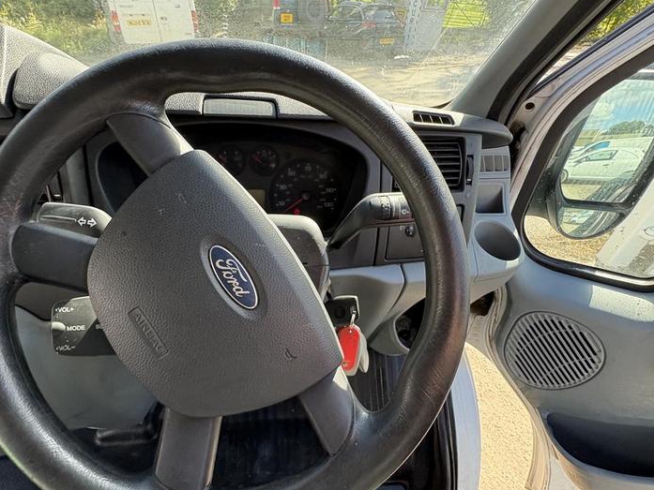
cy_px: 271
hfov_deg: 87.6
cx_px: 301
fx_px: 340
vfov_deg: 71.4
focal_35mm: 18
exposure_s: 1/133
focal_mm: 2.22
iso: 80
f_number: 2.2
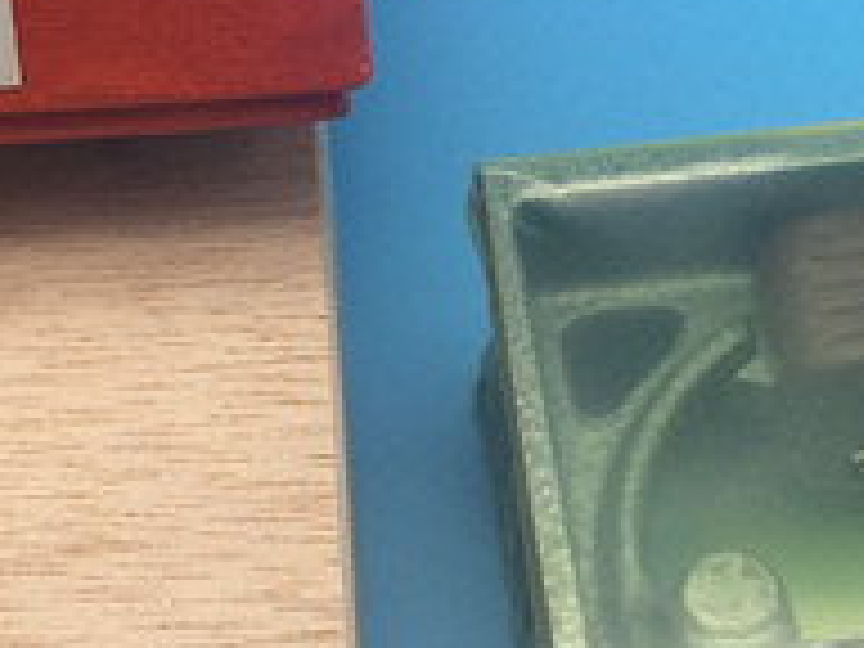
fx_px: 2820
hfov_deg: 17.4
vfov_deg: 12.9
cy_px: 657
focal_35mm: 113
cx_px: 387
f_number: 2.2
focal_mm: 4.15
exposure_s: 1/169
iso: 32
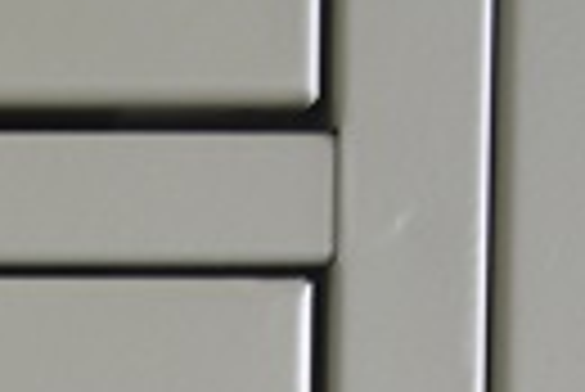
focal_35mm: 269
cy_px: 1298
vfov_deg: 4.8
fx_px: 4376
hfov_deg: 7.3
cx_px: -675
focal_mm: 26
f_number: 8
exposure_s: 1/20
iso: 400
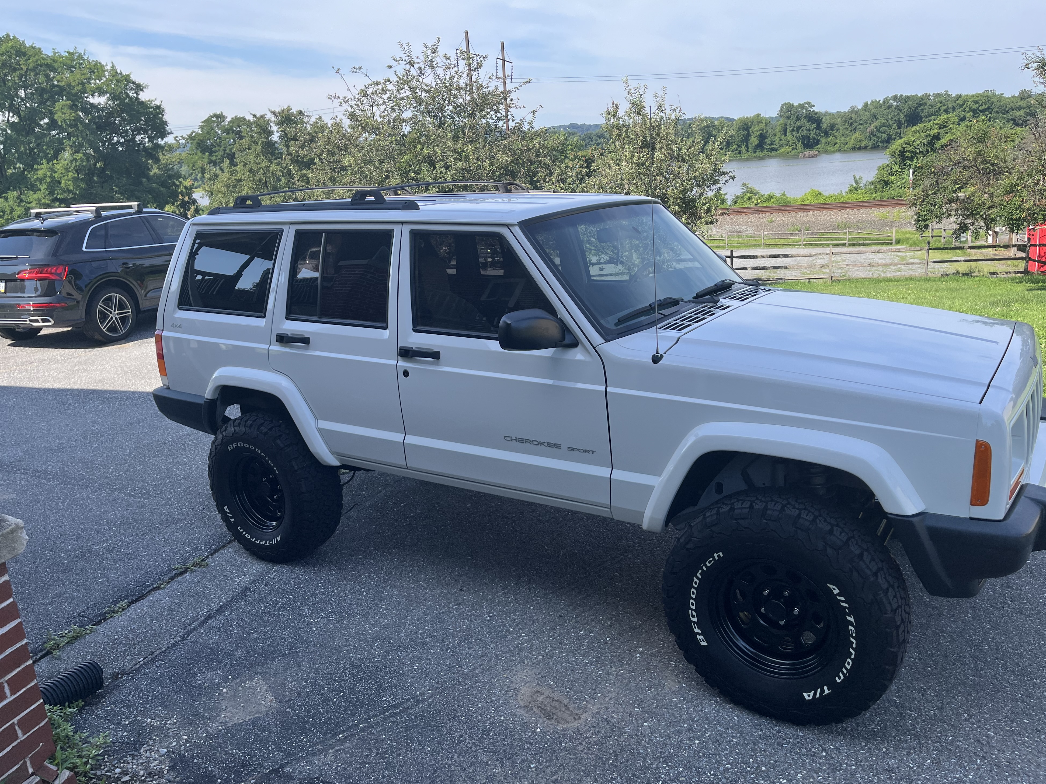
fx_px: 816
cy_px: 380
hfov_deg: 65.3
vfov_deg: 51.3
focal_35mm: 27
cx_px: 516
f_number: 1.6
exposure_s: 1/1355
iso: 50
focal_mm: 5.1
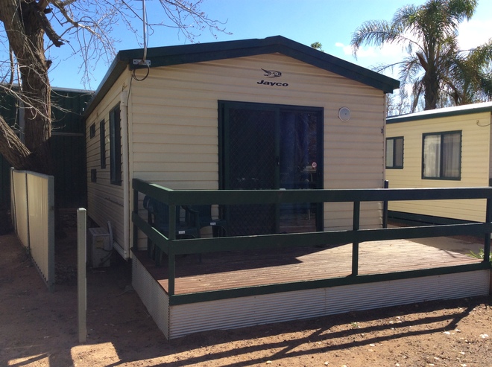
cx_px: 246
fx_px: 454
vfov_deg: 44.1
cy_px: 184
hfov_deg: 56.9
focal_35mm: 32
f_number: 2.4
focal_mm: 3.3
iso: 32
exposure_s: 1/923
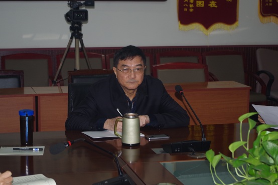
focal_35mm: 82
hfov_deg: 24.8
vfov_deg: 16.6
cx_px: 139
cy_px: 92
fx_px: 633
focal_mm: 55
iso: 400
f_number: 5.6
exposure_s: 1/40
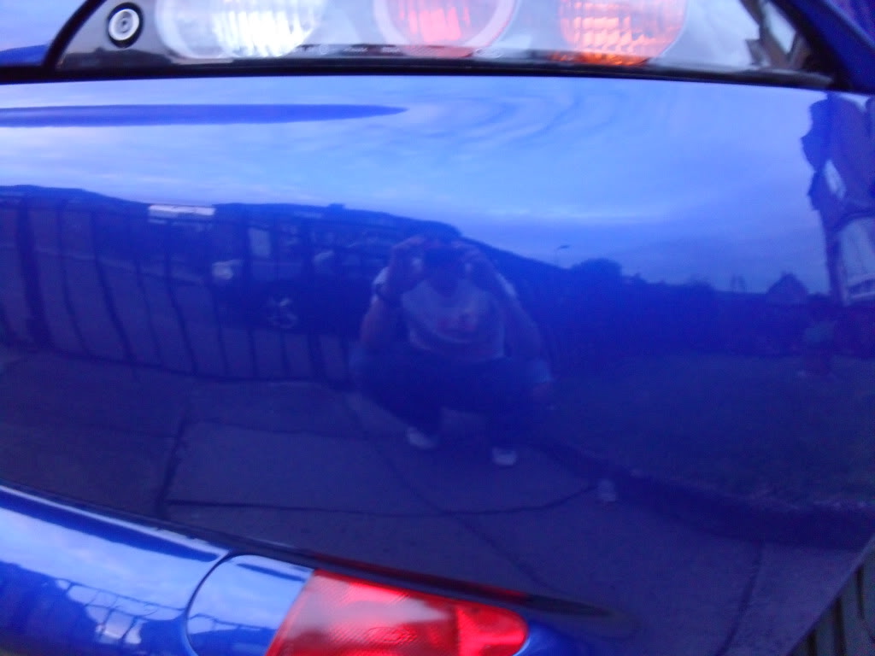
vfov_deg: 40.7
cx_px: 438
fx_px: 885
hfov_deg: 52.6
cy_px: 328
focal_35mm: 35
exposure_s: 1/10
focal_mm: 6.3
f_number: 3.2
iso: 400
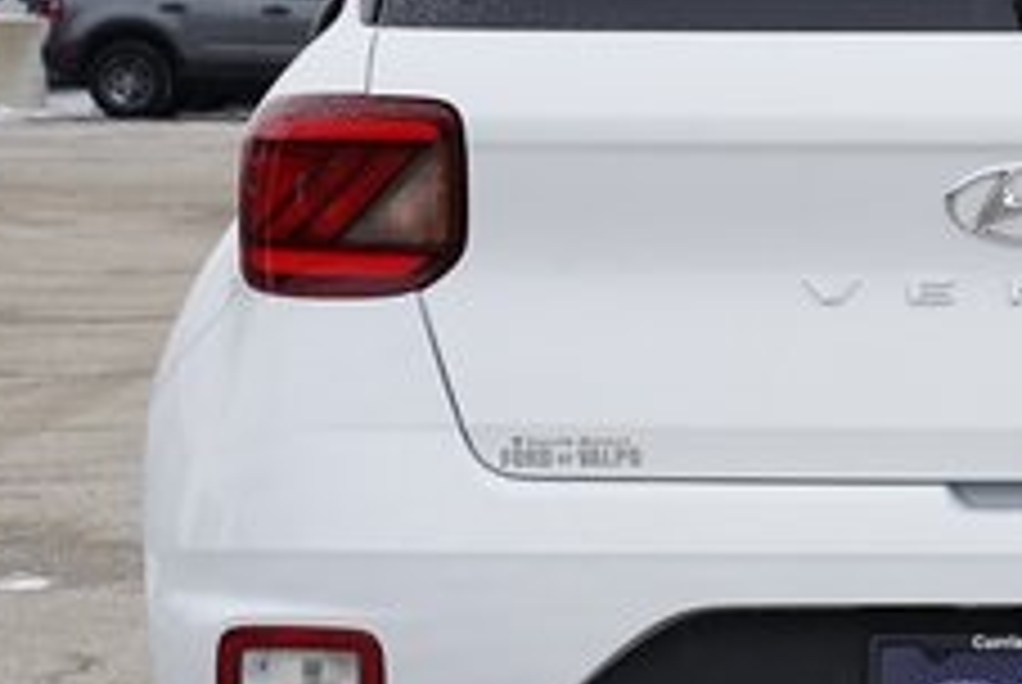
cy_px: 335
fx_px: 5685
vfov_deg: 6.9
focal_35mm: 200
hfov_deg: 10.2
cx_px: 1013
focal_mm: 71
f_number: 10
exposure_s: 1/100
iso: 100
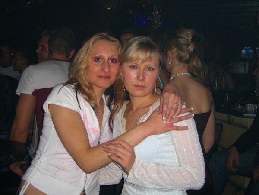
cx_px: 130
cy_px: 98
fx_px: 284
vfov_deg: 37.7
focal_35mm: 38
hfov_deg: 49.0
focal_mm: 7.9
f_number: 2.8
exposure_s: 1/60
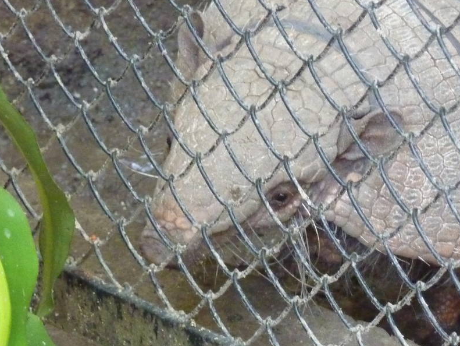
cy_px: 208
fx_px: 3683
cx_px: 440
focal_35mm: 277
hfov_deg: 7.1
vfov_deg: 5.4
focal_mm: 22.5
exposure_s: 1/15
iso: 800
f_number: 4.5
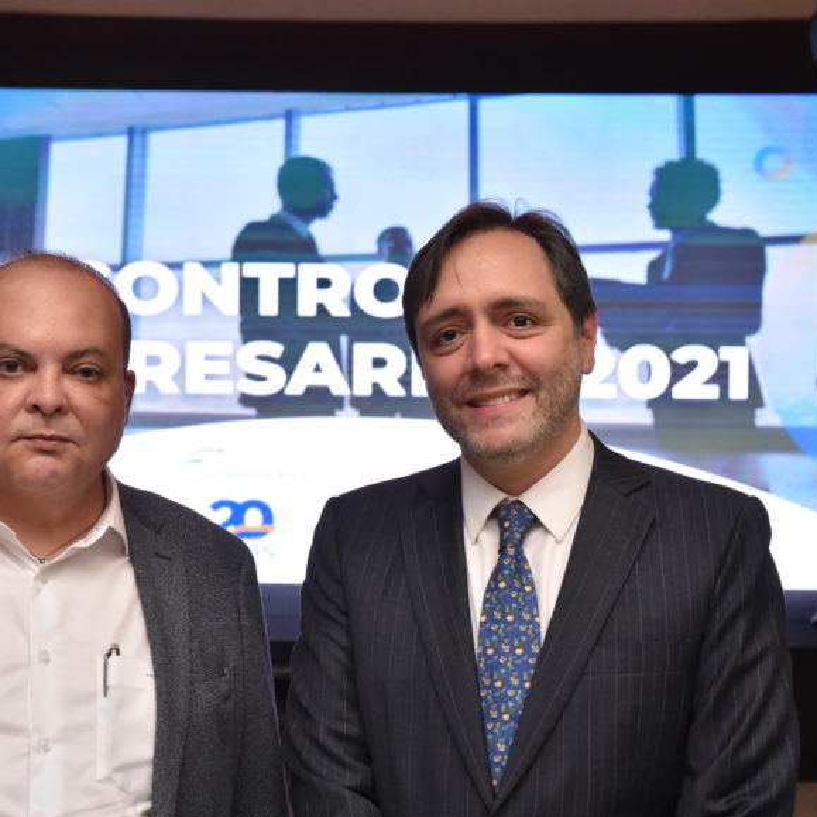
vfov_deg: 25.0
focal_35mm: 69
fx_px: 1842
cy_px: 480
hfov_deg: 24.9
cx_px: 279
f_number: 6.3
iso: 3200
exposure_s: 1/200
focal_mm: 44
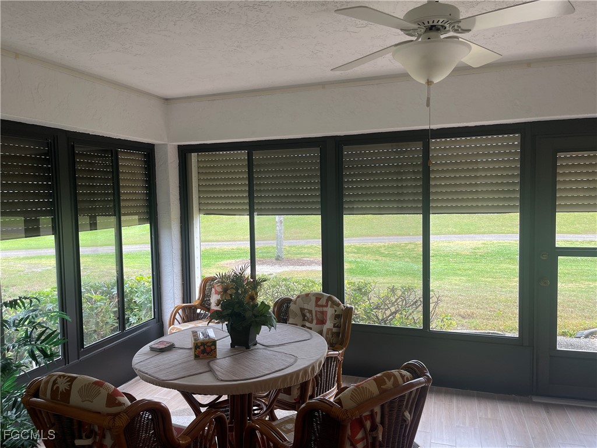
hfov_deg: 69.4
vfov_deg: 54.9
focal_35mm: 25
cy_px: 224
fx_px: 431
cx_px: 298
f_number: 1.6
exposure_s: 1/120
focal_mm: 5.1
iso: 40
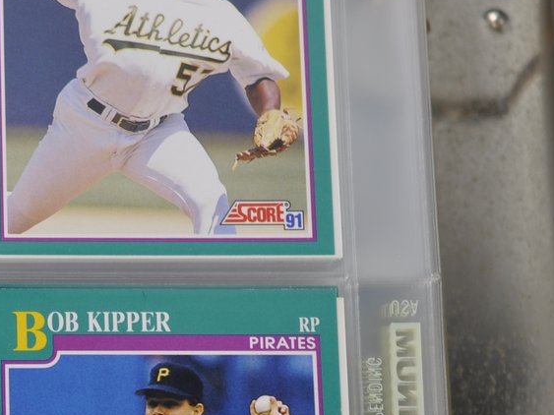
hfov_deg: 11.0
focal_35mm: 175
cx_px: -176
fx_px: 2800
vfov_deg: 8.5
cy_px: 308
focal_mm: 40
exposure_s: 1/60
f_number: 4
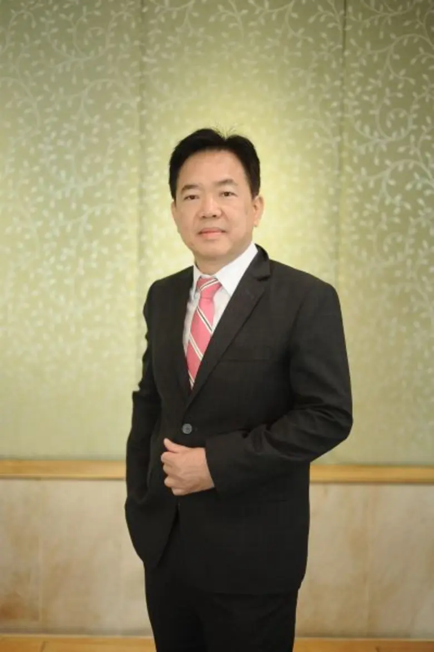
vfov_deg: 39.6
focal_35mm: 50
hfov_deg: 26.9
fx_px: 906
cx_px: 217
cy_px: 326
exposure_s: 1/125
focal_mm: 50
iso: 1600
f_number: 1.8
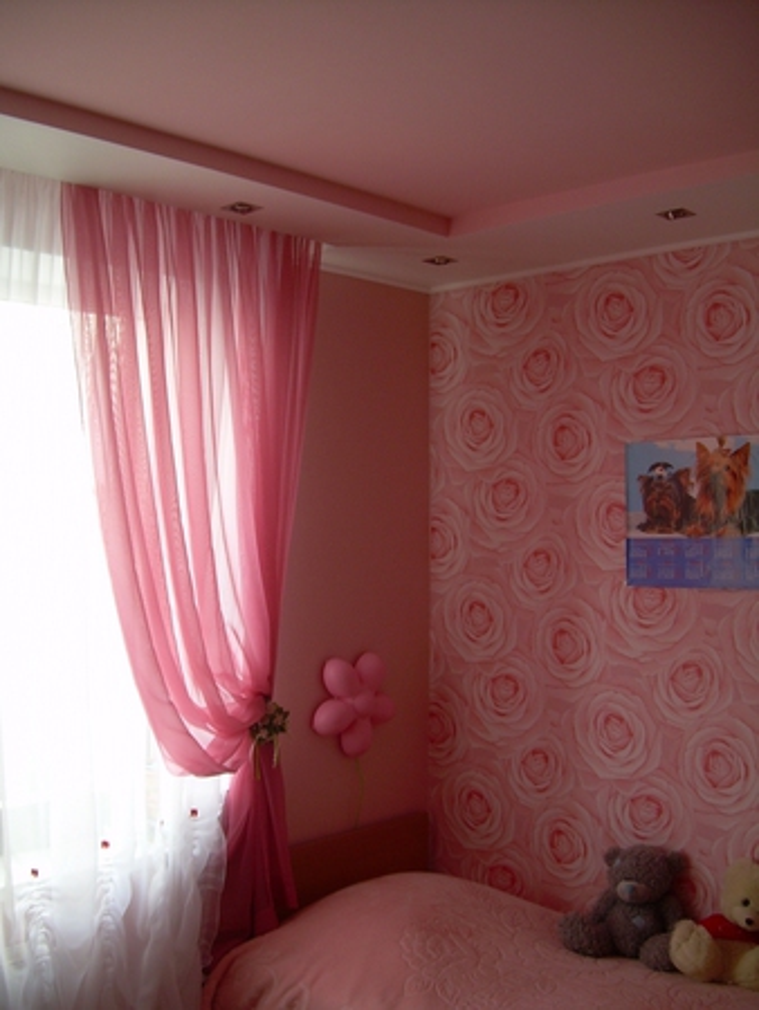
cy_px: 505
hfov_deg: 37.8
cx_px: 380
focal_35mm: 38
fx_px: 1110
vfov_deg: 49.0
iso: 50
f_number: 2.8
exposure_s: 1/46.2
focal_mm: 6.3
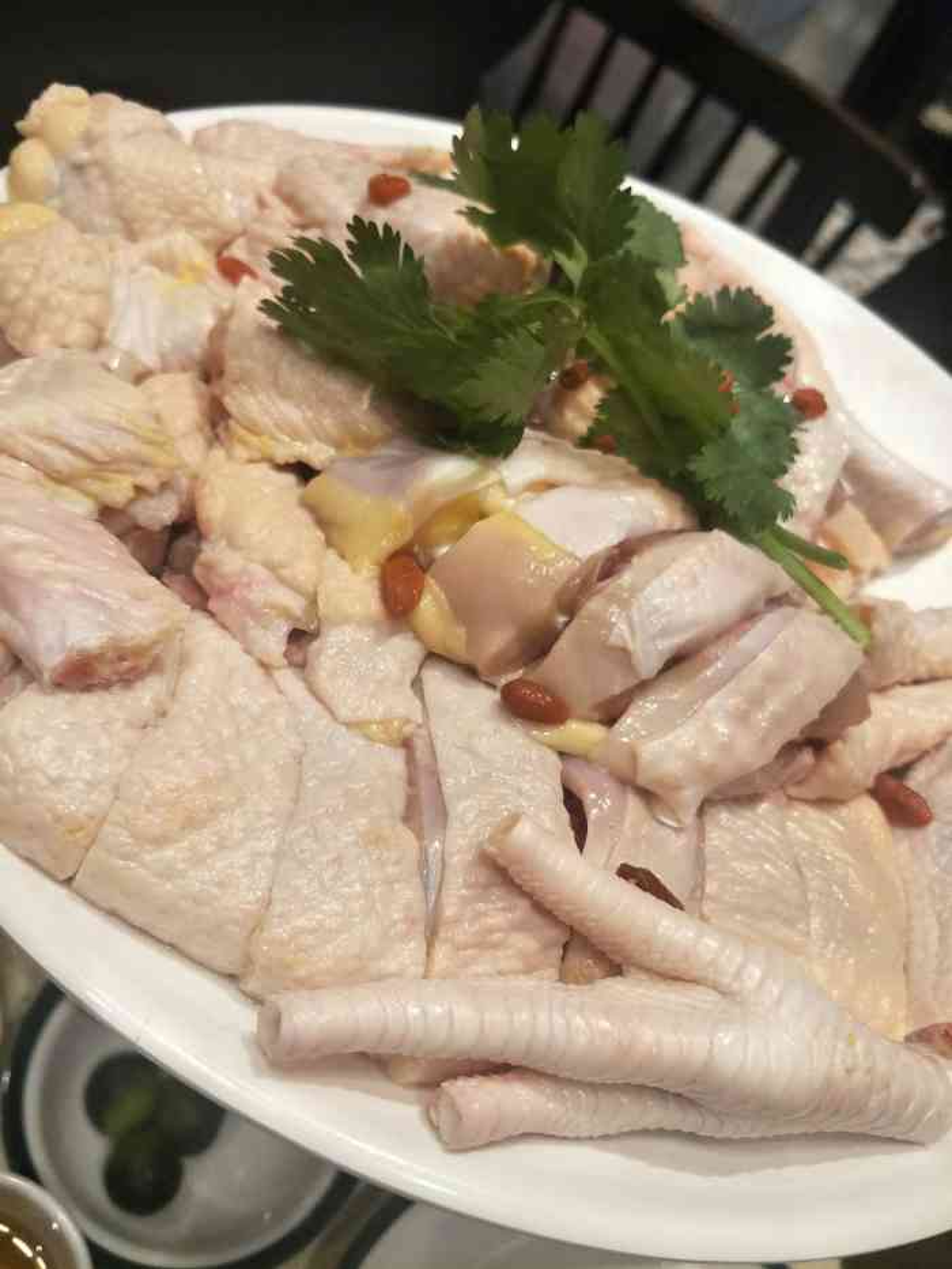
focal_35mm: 22
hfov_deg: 61.1
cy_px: 634
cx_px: 476
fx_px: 807
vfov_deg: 76.4
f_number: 1.7
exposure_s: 1/50
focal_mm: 3.79
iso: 139
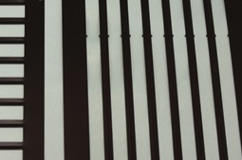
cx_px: 54
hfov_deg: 24.2
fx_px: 557
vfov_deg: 16.4
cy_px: 78
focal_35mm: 83
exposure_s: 1/13
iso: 320
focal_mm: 29
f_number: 9
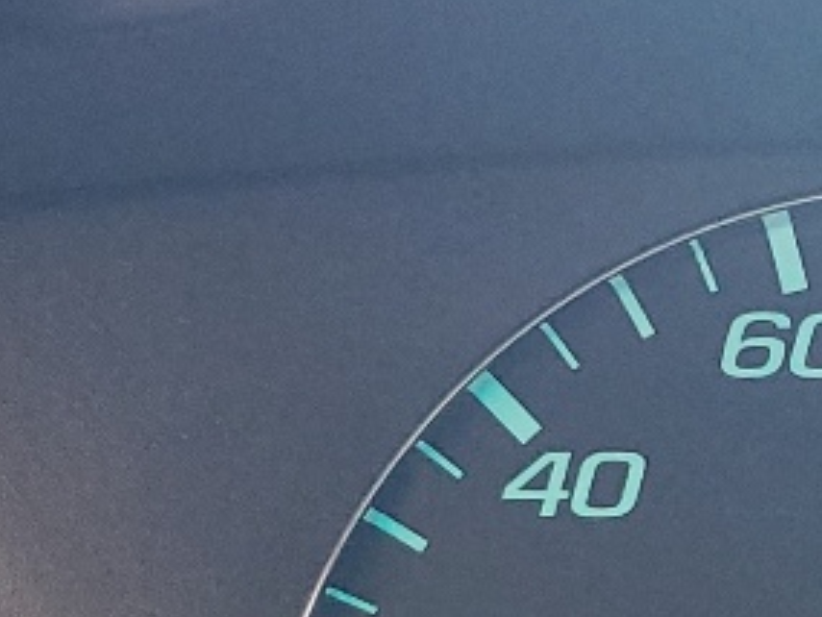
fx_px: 3468
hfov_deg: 13.3
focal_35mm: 146
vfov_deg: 10.0
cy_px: 695
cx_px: 900
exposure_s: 1/60.2
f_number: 1.5
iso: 169
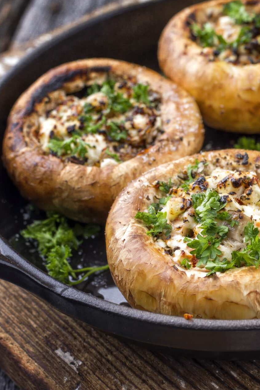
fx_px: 823
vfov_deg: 26.7
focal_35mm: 76
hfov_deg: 17.7
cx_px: 237
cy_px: 193
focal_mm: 50
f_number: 9
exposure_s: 1/200
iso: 100
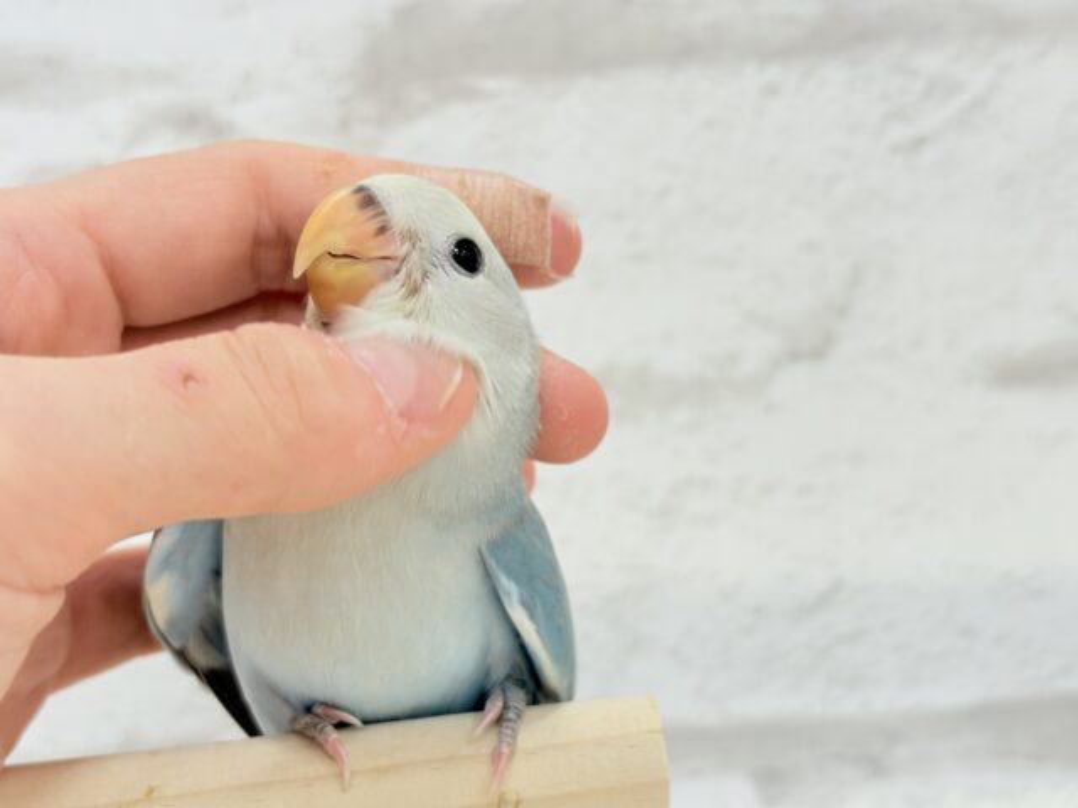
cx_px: 539
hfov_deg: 36.8
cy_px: 404
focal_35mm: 52
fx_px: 1619
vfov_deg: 28.0
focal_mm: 5.96
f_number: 1.6
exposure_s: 1/50
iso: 50
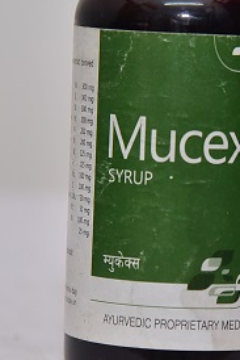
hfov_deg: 6.0
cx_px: 191
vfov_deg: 8.9
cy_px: 131
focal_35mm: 230
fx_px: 2297
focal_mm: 120
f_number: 5.6
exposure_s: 1/160
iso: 1600
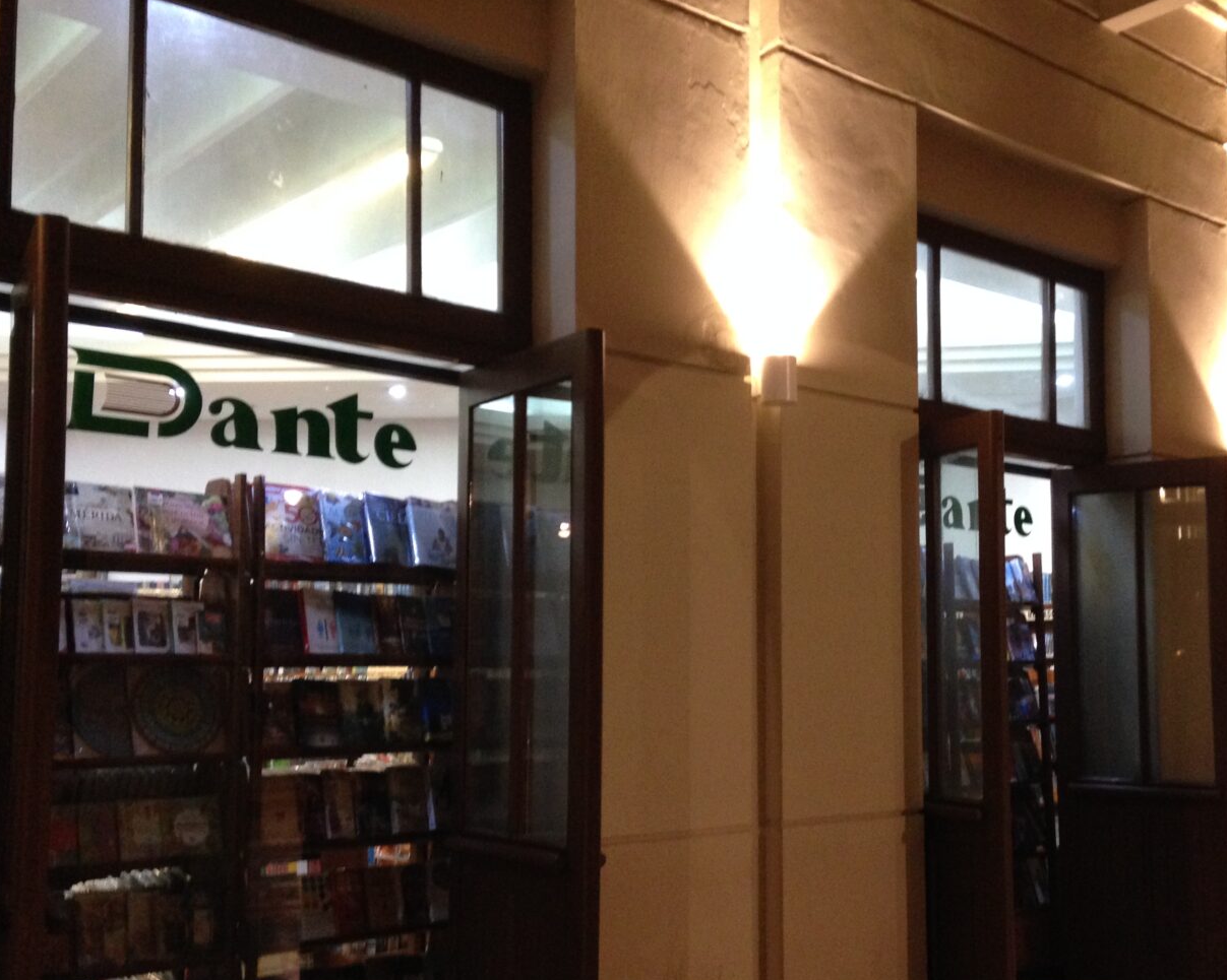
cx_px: 726
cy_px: 569
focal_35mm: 41
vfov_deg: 36.4
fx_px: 1489
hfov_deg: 44.6
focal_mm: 4.12
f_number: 2.4
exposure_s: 1/20
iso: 320
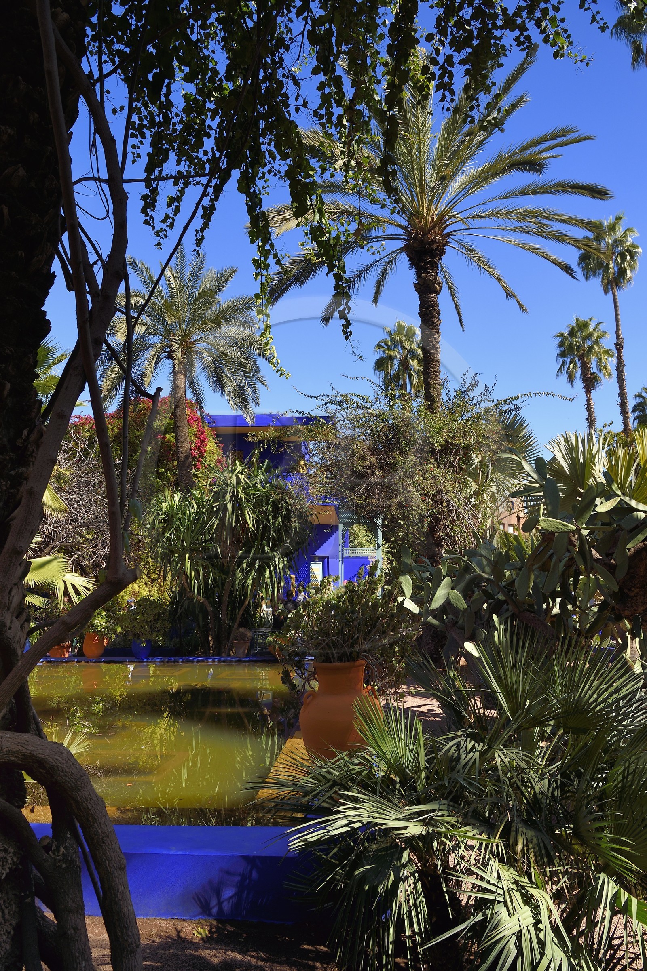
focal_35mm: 24
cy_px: 486
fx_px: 648
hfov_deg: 53.1
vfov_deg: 73.8
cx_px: 324
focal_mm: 24
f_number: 11
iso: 200
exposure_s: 1/160
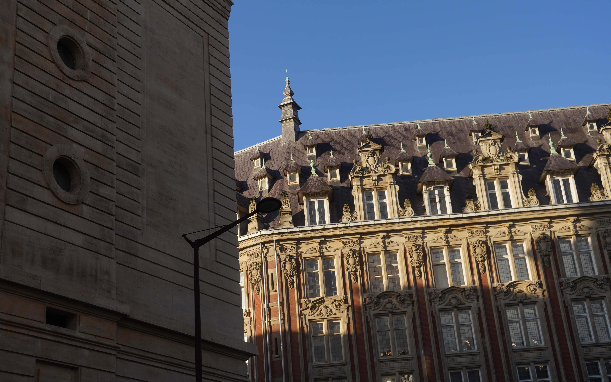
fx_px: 866
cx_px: 305
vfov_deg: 24.9
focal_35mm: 52
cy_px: 192
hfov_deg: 38.9
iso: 100
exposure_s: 1/320
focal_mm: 34
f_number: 6.3
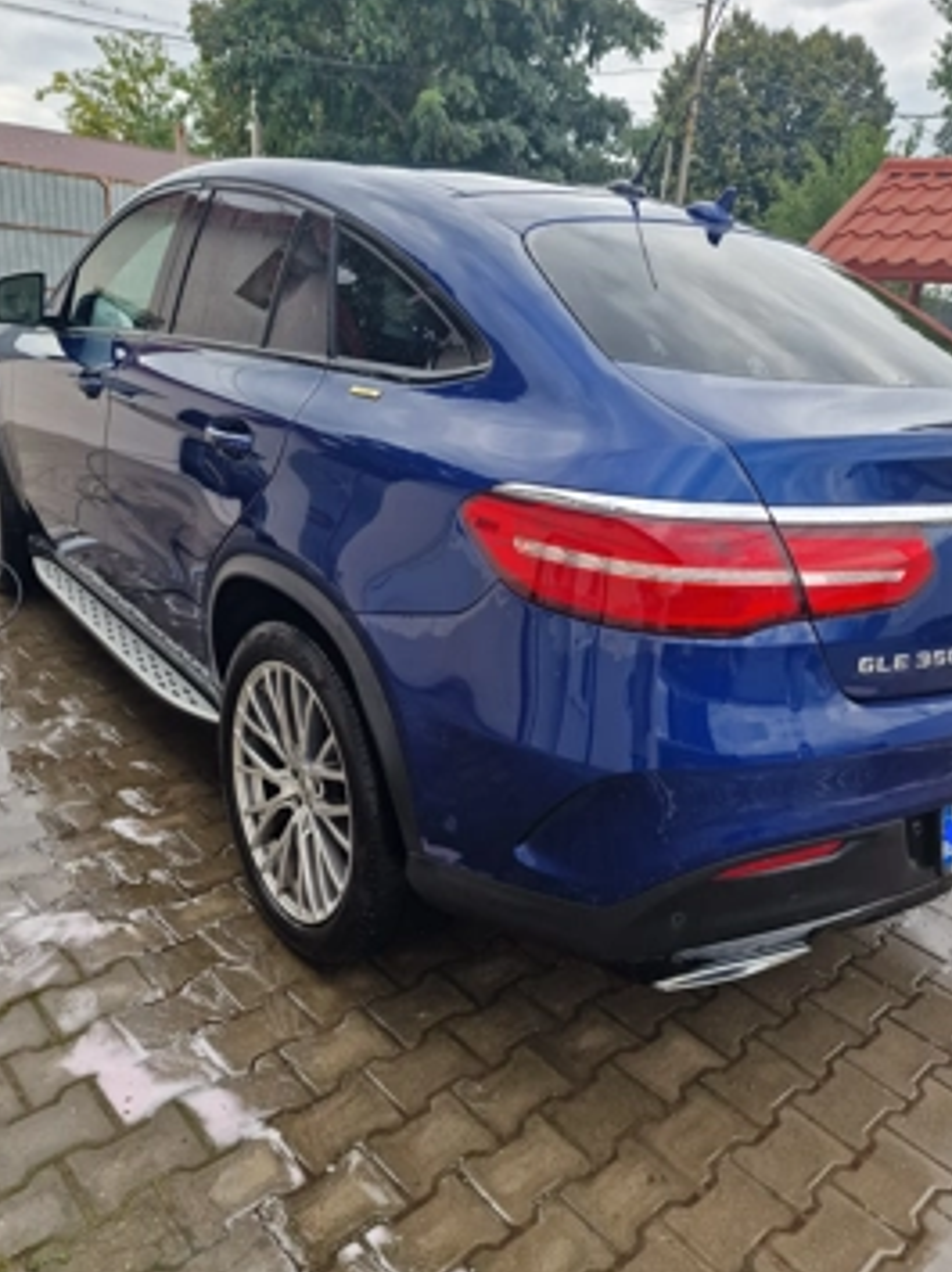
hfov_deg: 53.0
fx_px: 955
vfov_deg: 67.3
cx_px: 492
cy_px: 668
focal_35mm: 26
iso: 50
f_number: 1.8
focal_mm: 6.4
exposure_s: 1/182
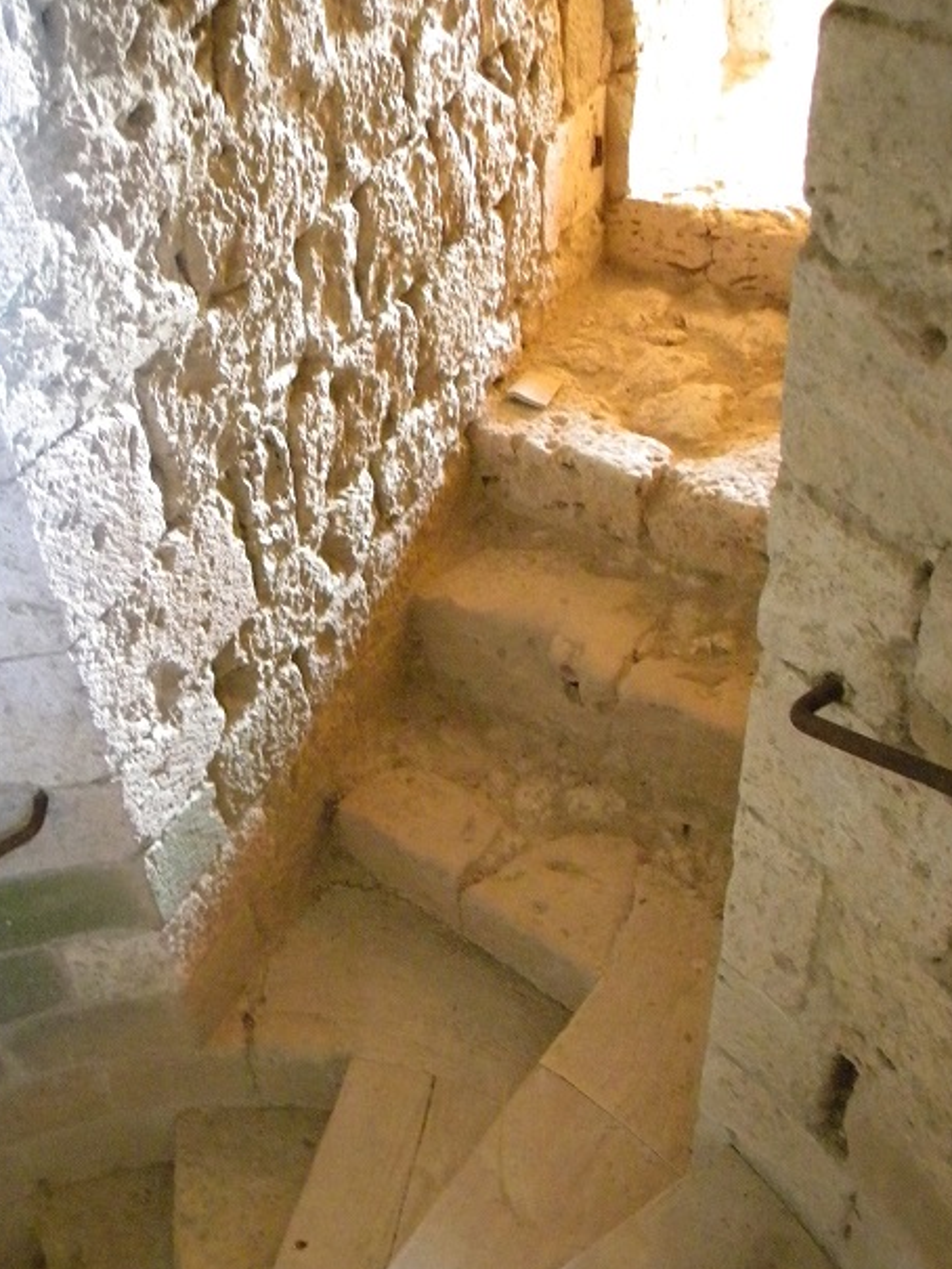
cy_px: 755
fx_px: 1356
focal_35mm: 37
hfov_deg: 38.6
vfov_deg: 49.8
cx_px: 401
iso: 800
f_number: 3.5
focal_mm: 5
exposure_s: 1/5.3
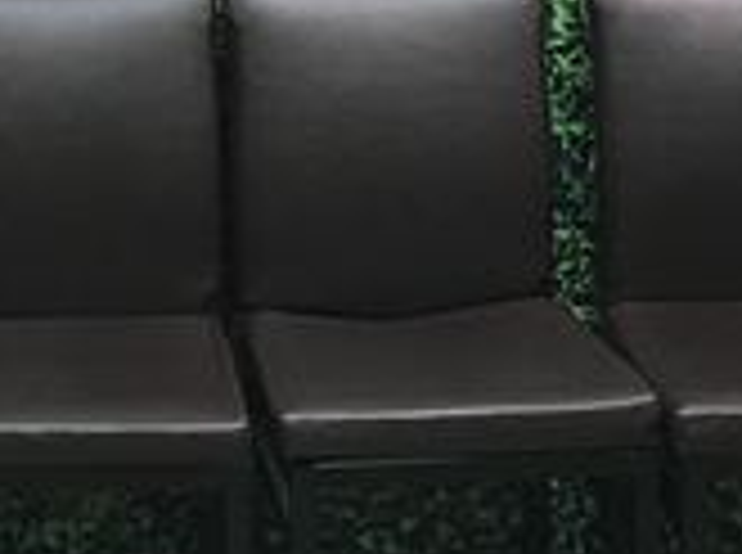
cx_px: -18
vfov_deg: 9.9
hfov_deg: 13.8
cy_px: -473
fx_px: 3016
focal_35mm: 141
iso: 50
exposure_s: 1/15
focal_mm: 4.15
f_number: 2.2
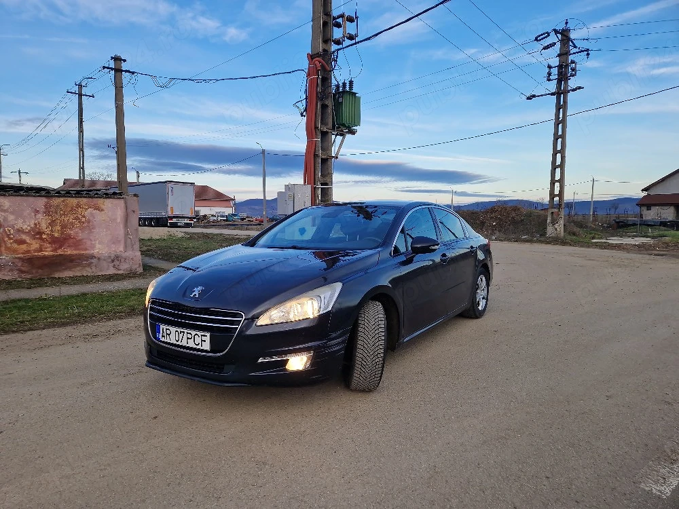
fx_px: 451
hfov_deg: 73.9
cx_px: 340
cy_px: 254
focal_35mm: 23
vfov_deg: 58.9
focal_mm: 5.4
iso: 50
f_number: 1.8
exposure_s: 1/2500
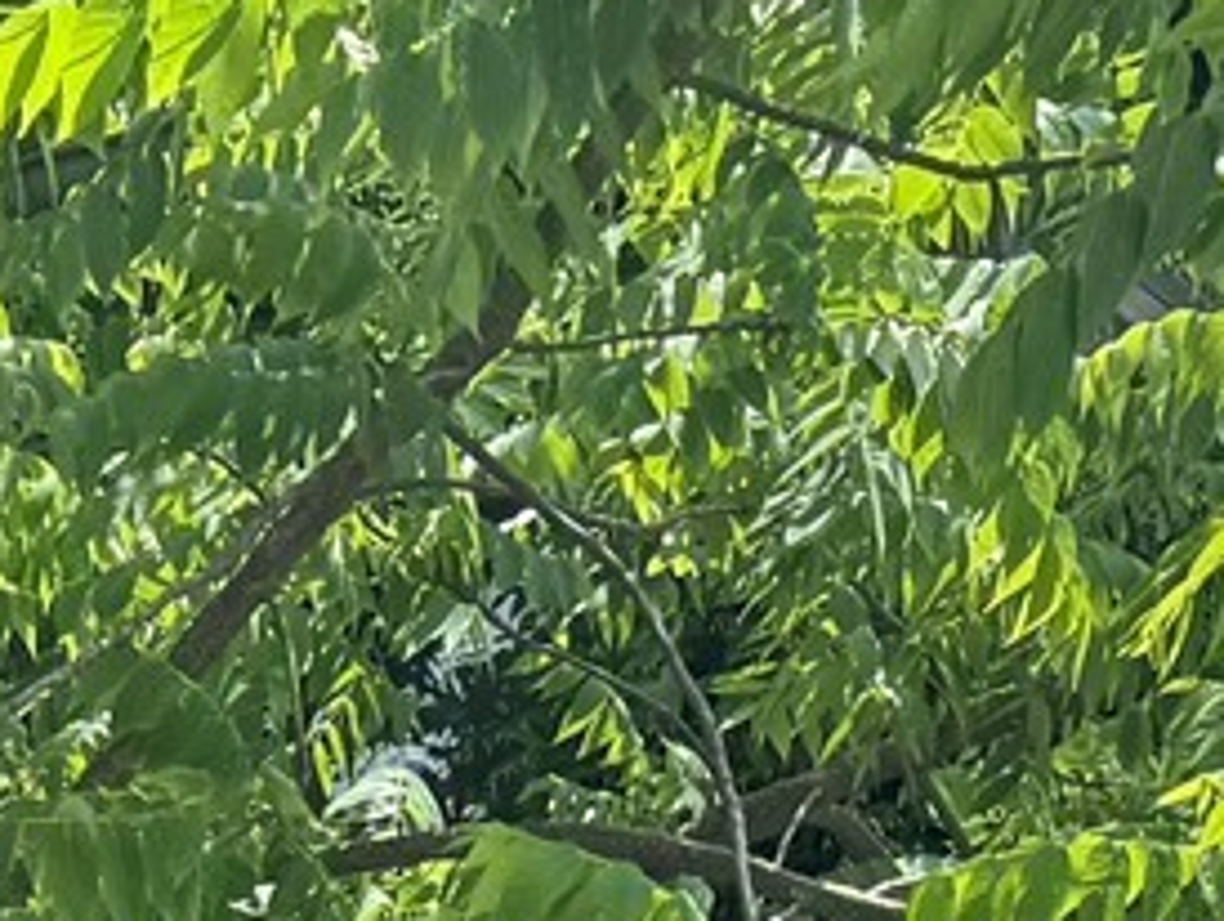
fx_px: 4955
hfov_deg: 14.0
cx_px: 326
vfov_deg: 8.9
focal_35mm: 140
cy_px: 2665
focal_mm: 6.76
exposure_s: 1/1151
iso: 80
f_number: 1.78
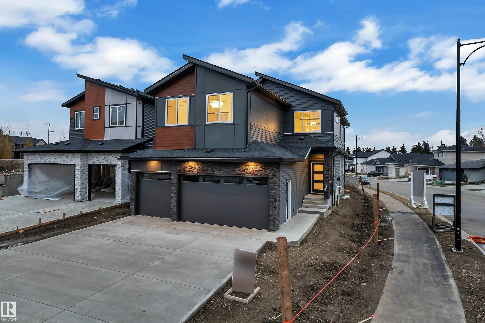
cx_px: 242
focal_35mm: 22
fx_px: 296
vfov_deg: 57.2
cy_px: 162
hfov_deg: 78.6
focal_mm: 8.38
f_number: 2.4
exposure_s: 1/20
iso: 100
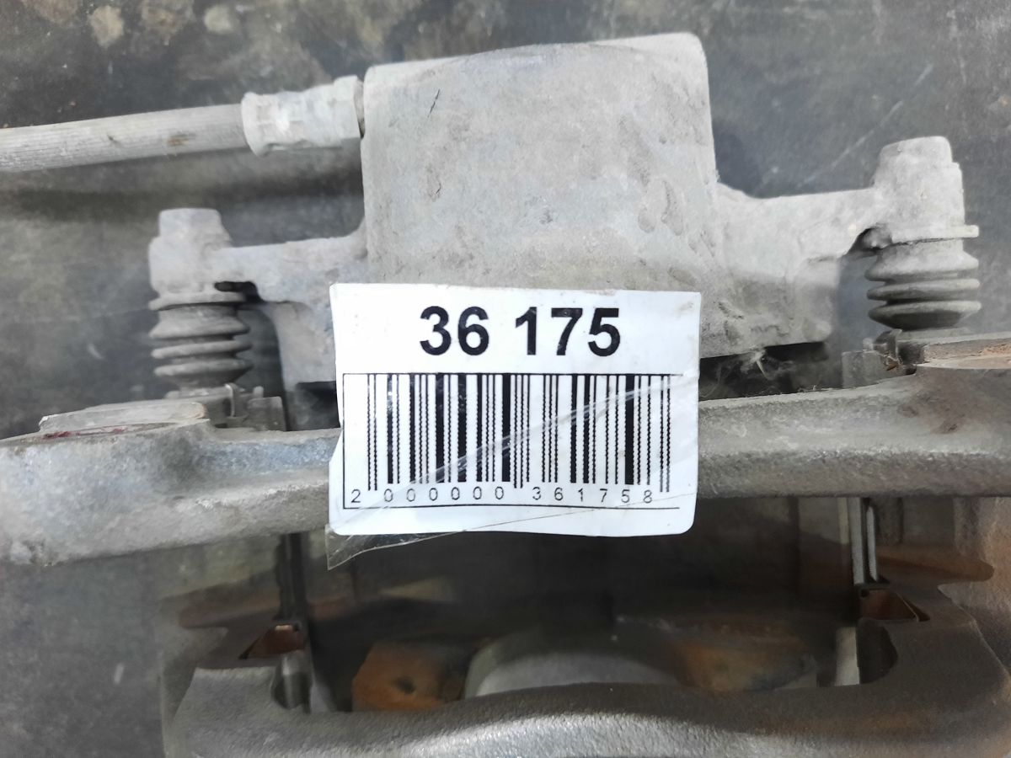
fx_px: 730
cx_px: 506
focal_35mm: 25
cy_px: 379
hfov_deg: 69.4
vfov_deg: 54.9
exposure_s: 1/33
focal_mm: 4.6
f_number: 2
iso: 320
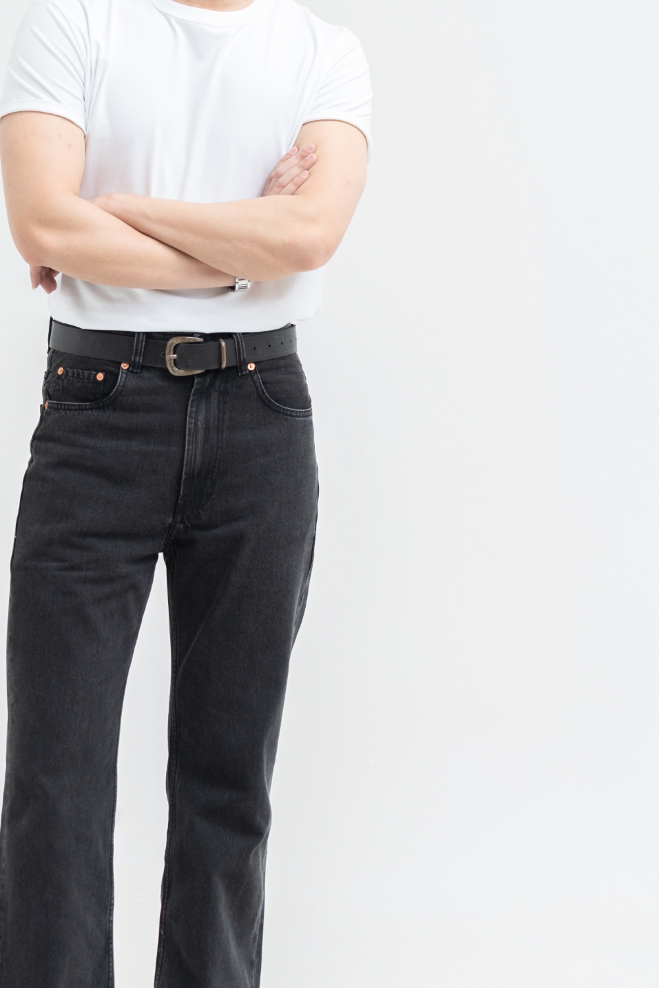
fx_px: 3707
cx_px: 188
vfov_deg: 15.2
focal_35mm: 135
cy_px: 451
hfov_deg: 10.1
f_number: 4.5
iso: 200
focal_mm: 75
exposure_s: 1/160
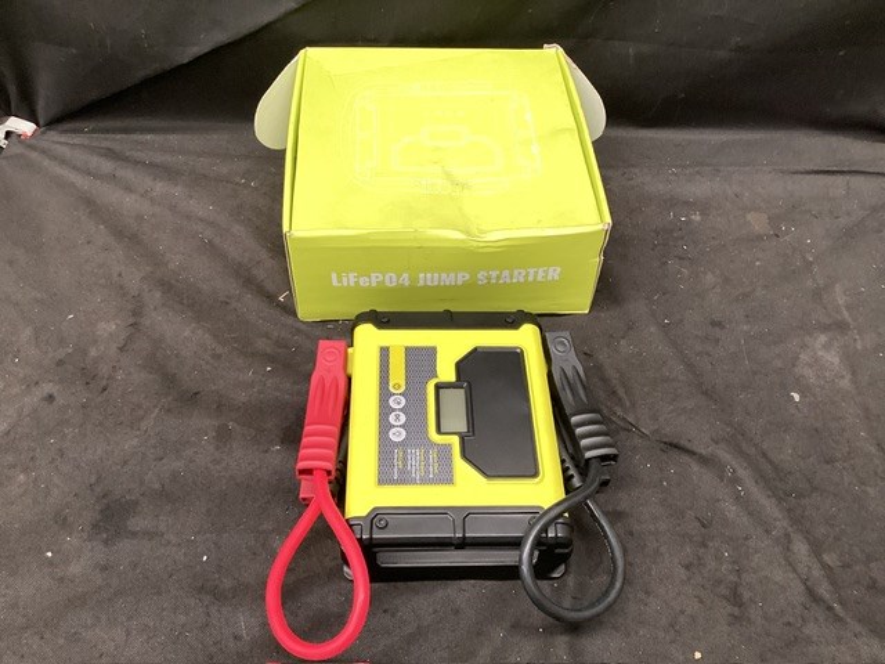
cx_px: 442
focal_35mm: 31
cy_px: 332
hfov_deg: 58.4
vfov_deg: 45.4
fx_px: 793
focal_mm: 3.3
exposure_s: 1/60
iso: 125
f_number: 2.4
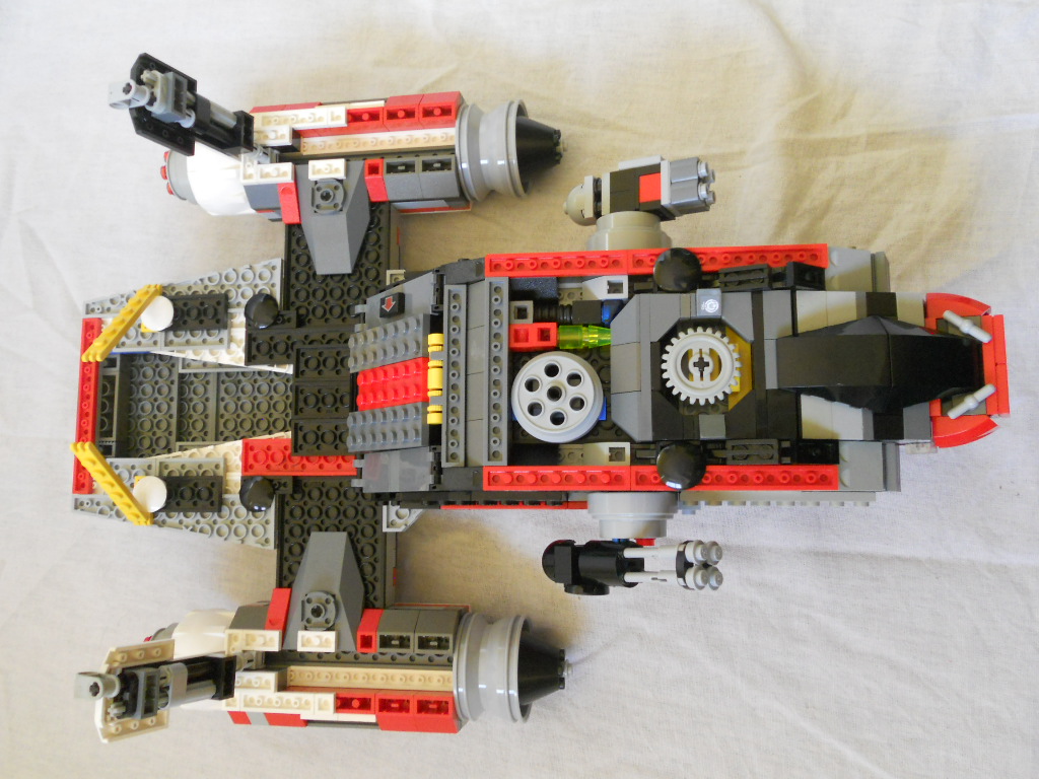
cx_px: 520
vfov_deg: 44.2
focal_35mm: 32
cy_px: 390
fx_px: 960
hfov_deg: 56.8
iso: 320
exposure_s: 1/30
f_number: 3.5
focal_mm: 5.8
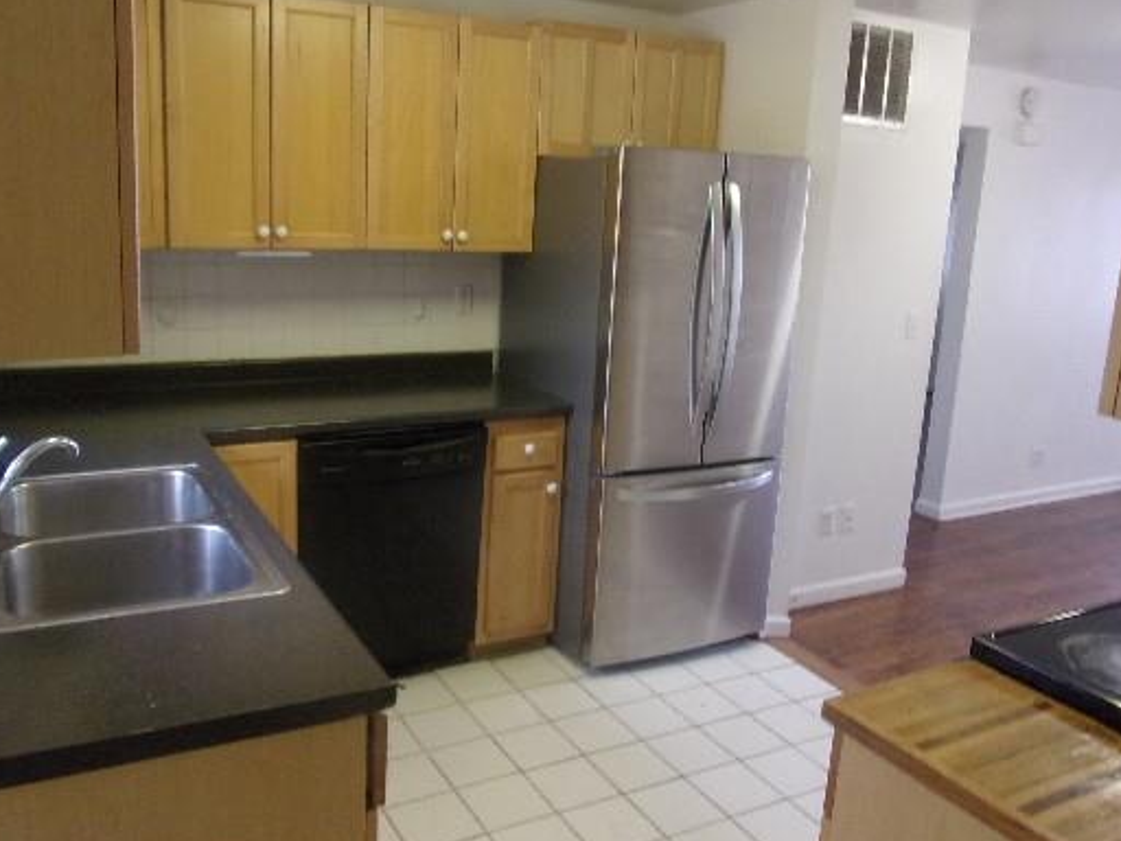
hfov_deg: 59.9
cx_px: 525
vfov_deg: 46.7
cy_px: 375
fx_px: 972
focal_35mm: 30
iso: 242
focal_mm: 4.3
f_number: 3.3
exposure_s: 1/17
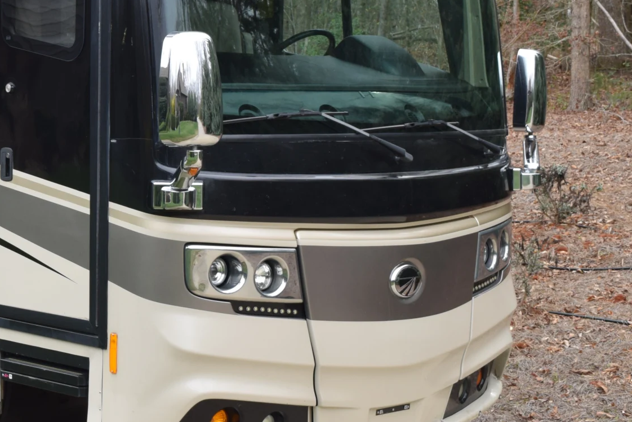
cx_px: -12
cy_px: 76
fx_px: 1562
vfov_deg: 15.2
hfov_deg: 22.0
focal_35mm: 89
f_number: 8
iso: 400
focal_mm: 26
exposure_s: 1/250
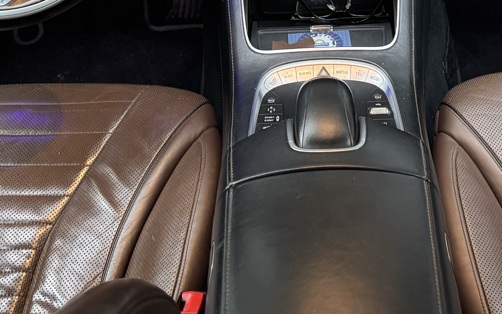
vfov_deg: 18.8
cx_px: 325
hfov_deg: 32.3
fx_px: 862
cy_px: -122
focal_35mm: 63
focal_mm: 6.76
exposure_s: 1/50
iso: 320
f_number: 1.78
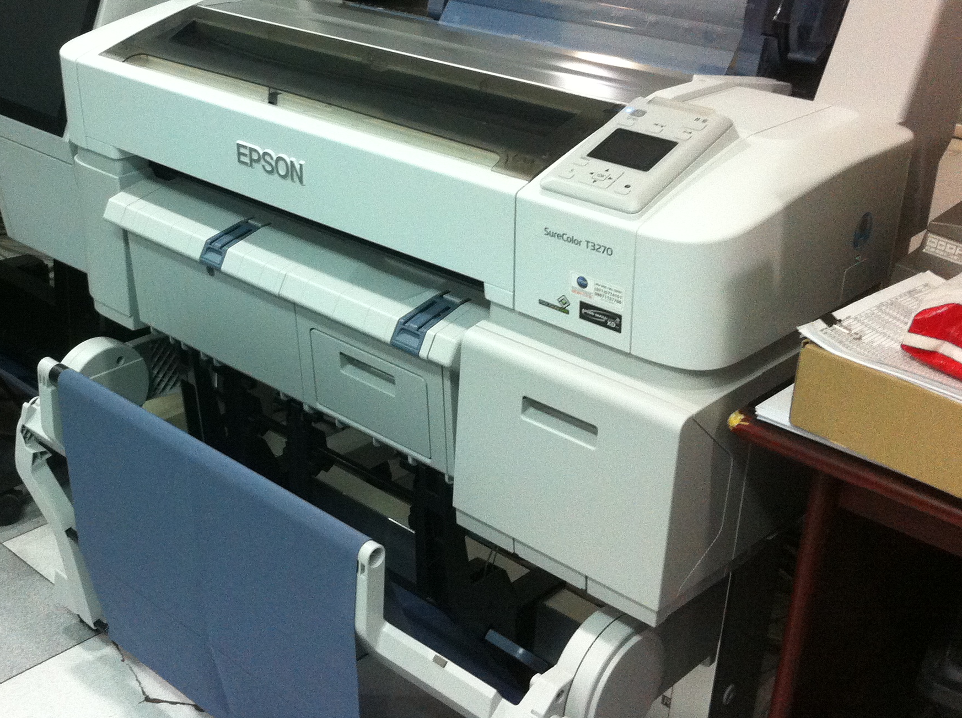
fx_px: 1443
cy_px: 242
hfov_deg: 36.1
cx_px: 254
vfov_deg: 27.8
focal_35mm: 52
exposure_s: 1/15
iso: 200
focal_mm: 3.85
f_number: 2.8
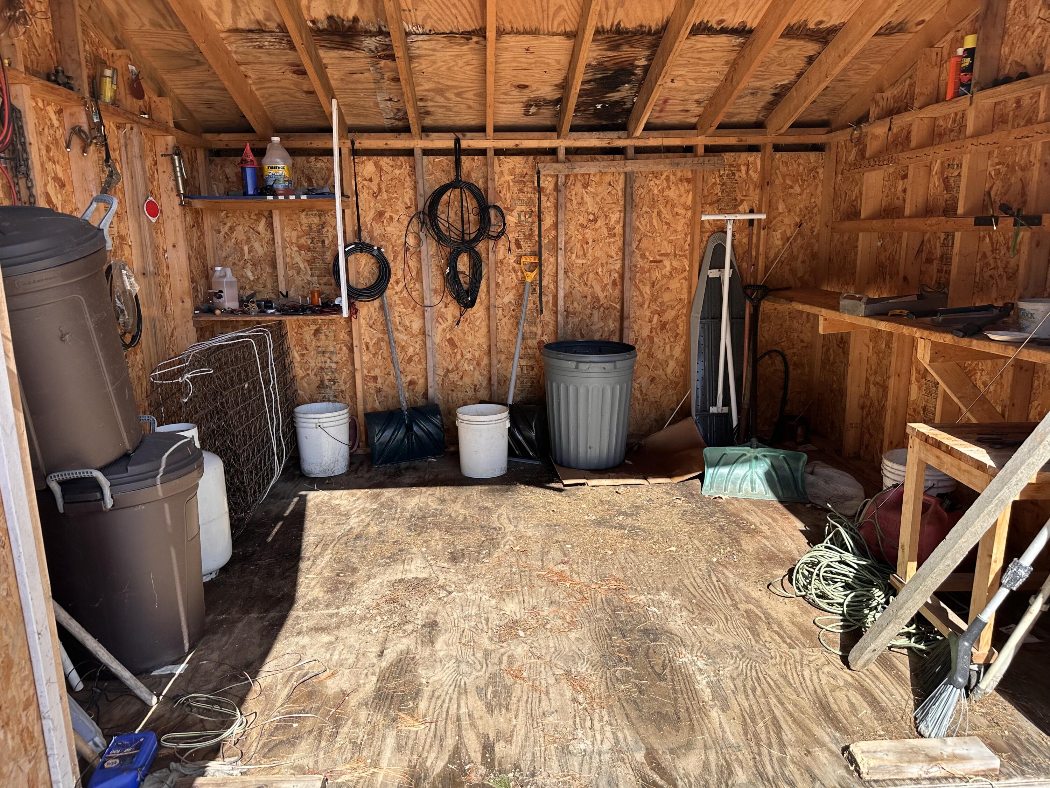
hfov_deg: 71.6
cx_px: 525
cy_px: 394
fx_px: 728
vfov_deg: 56.8
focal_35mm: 24
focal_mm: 6.86
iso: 80
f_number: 1.78
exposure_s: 1/1227
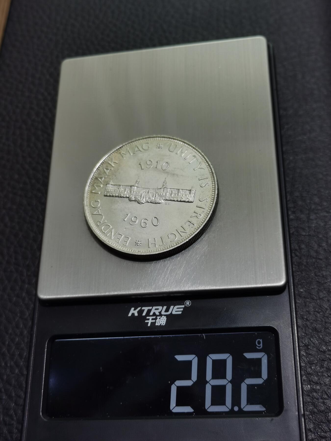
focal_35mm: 48
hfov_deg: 30.3
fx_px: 612
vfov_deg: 39.7
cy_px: 220
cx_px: 166
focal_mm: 5.58
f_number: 1.8
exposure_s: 1/122
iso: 50
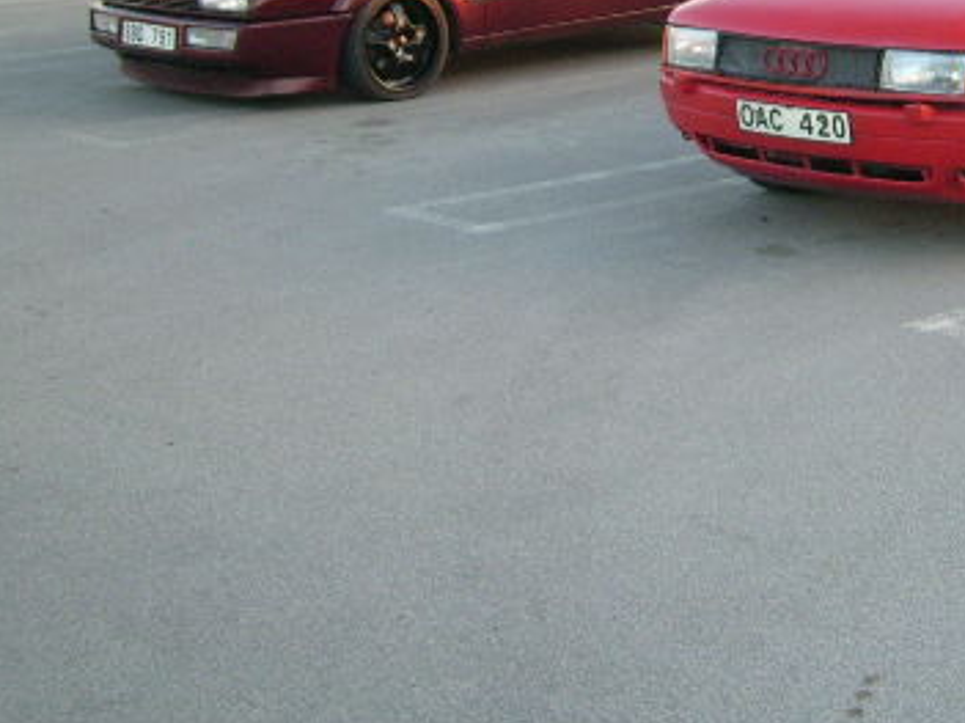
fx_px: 2285
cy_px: 71
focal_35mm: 82
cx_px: 811
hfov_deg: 23.4
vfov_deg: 17.7
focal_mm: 7.53
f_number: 3.1
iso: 100
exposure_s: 1/60
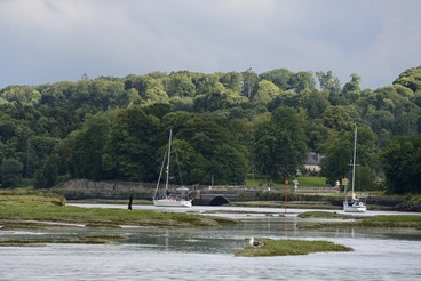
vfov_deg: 6.0
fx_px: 2668
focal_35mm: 228
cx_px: 189
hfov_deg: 9.0
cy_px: 151
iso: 400
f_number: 6.3
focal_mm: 200
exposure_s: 1/1000
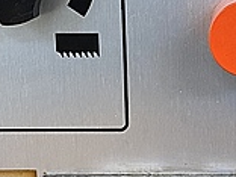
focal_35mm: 107
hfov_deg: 18.2
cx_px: 201
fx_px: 729
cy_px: 82
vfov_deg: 13.8
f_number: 1.8
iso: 250
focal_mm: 4.25
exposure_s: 1/60
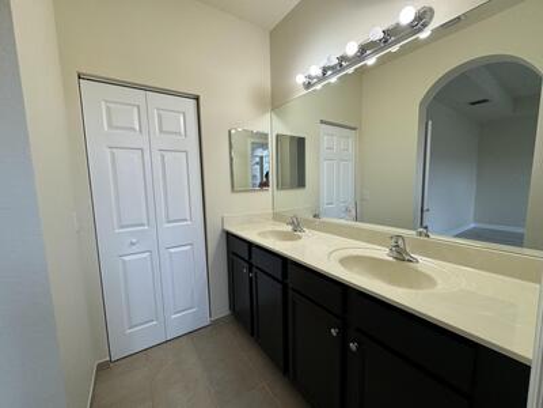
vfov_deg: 85.7
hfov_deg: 102.1
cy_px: 204
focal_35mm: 14
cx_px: 272
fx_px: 220
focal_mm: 2.22
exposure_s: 1/120
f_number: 2.2
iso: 100
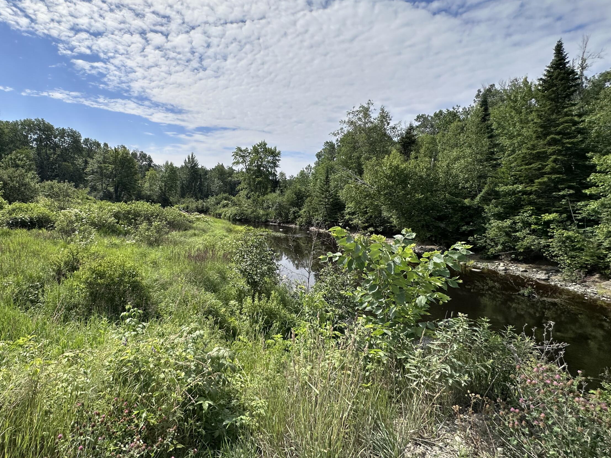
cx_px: 220
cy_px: 207
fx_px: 335
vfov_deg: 68.5
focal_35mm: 19
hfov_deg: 82.6
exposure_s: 1/4132
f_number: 2.2
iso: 50
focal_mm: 2.22
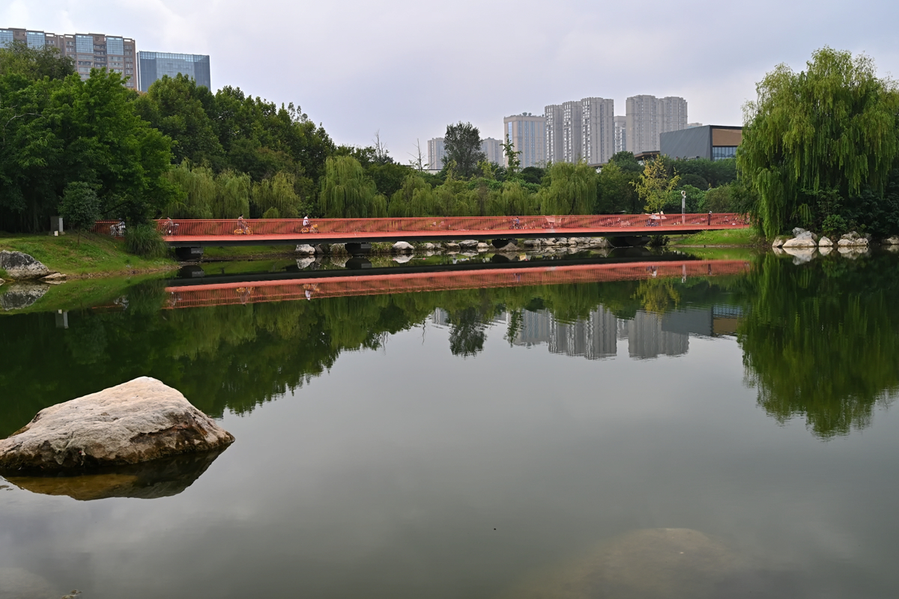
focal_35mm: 37
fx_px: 924
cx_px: 450
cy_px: 300
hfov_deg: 51.9
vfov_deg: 35.9
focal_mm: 37
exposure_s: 1/250
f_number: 8
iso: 200
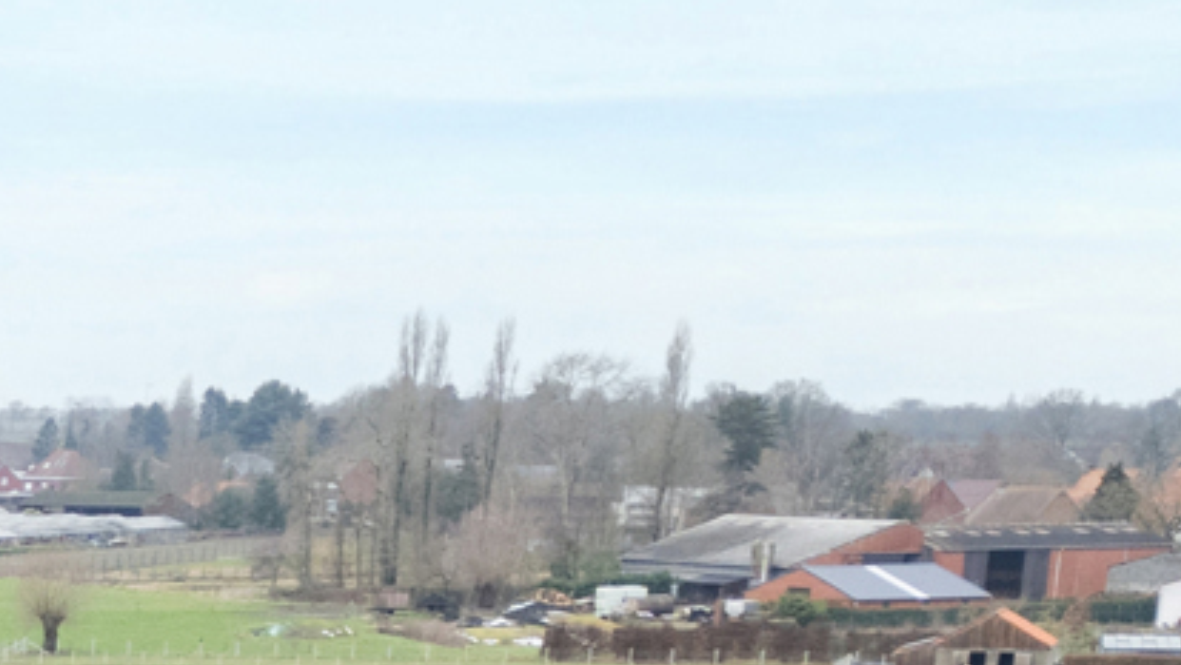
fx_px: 3163
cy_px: 1156
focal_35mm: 101
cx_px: -613
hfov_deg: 18.6
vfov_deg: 11.2
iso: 140
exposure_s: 1/1000
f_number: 1.7
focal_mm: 6.72
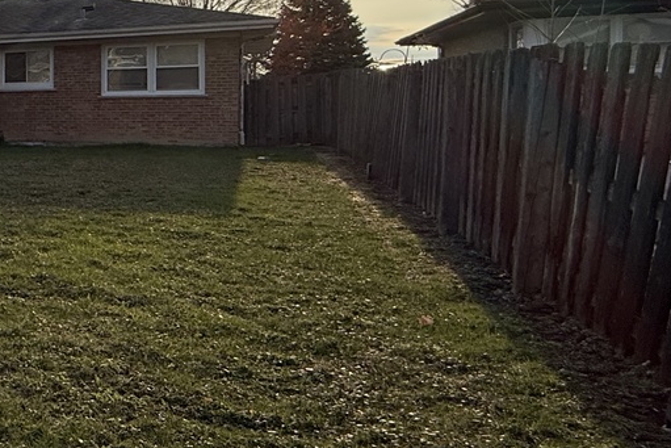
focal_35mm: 41
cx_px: -230
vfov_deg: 32.1
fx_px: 764
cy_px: 114
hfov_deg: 33.0
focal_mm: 2.22
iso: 50
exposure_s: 1/3125
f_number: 2.2
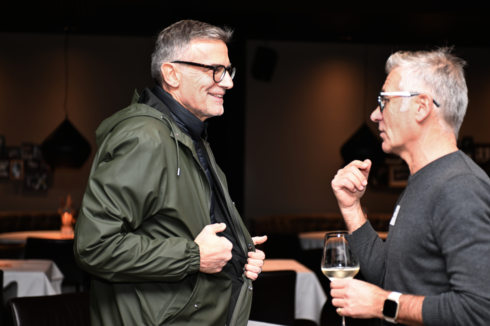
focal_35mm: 56
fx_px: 762
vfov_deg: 24.2
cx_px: 245
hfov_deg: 35.6
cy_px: 163
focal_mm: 56
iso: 500
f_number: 2.8
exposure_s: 1/100
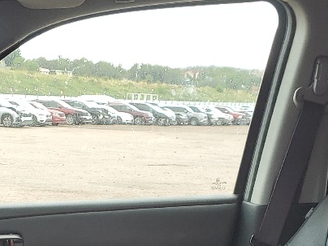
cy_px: 397
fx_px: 976
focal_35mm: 103
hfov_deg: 19.0
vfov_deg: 13.3
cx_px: 106
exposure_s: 1/147
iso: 50
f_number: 1.5
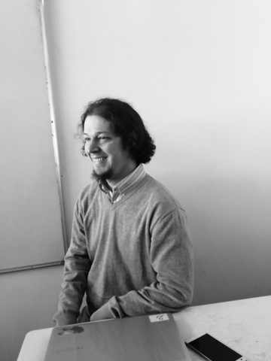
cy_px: 180
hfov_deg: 48.2
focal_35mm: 29
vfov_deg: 61.7
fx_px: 303
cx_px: 136
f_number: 2.2
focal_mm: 4.15
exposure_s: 1/33
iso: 40
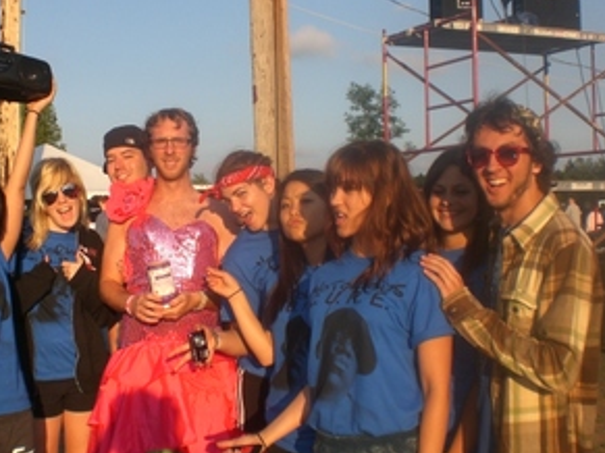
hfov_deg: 37.3
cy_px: 296
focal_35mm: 51
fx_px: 891
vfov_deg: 28.4
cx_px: 228
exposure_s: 1/320
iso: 50
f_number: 4.4
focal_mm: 6.3
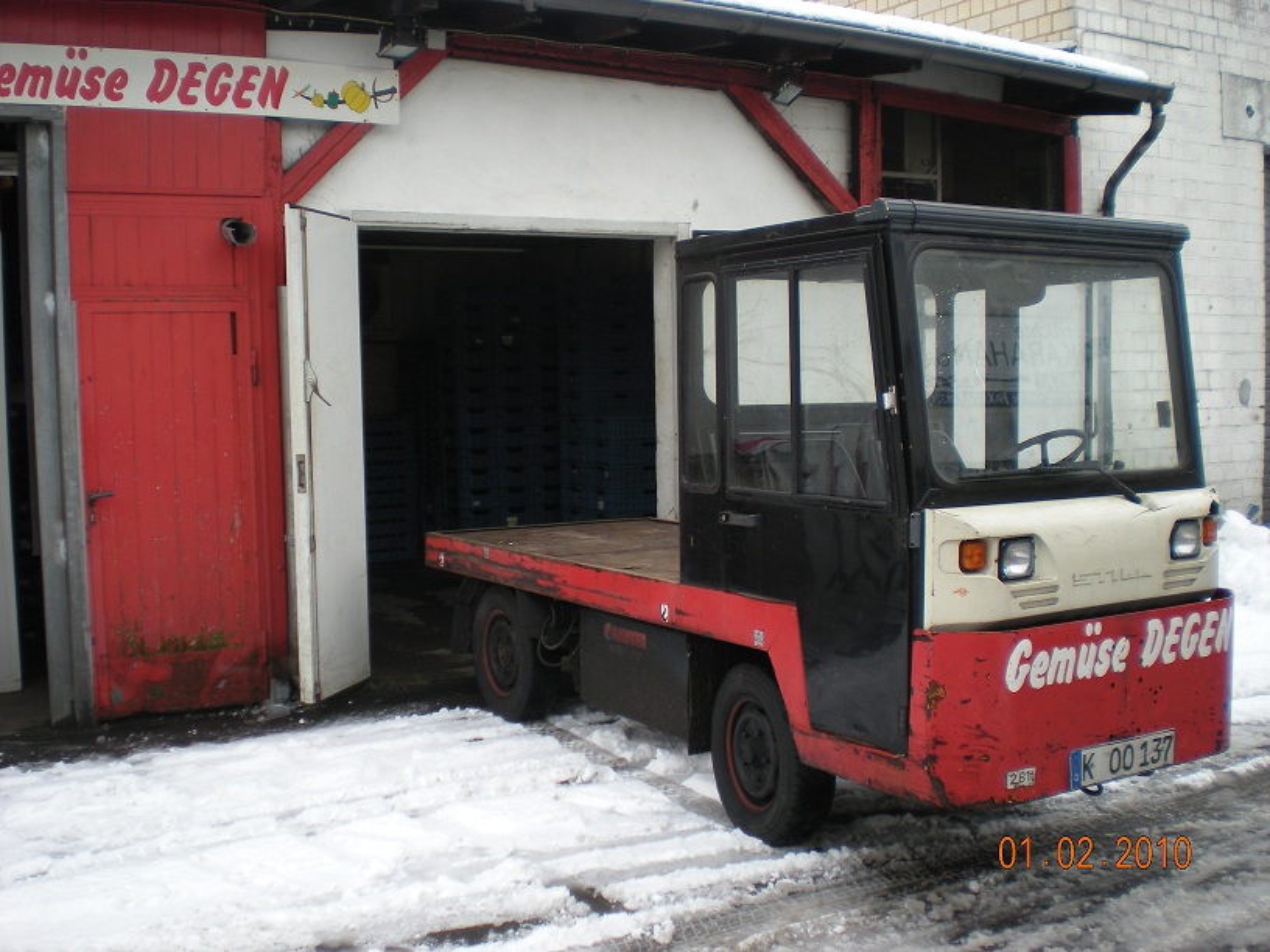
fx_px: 1394
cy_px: 476
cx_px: 635
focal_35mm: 38
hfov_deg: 49.0
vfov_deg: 37.7
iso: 64
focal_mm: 6.3
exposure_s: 1/173
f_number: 3.1
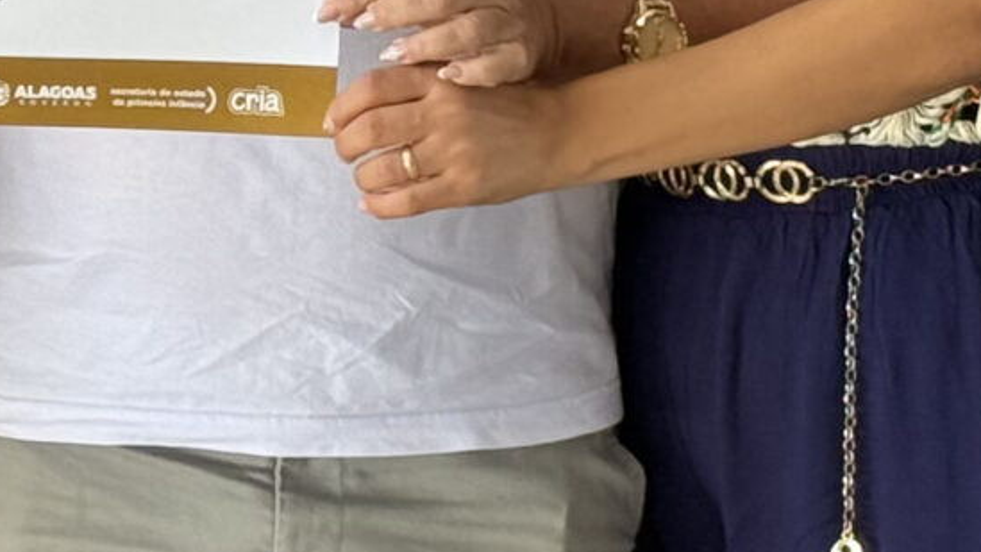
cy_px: 364
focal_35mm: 244
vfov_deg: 5.0
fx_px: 6348
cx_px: -193
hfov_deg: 8.7
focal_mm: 6.76
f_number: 1.78
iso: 125
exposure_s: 1/242
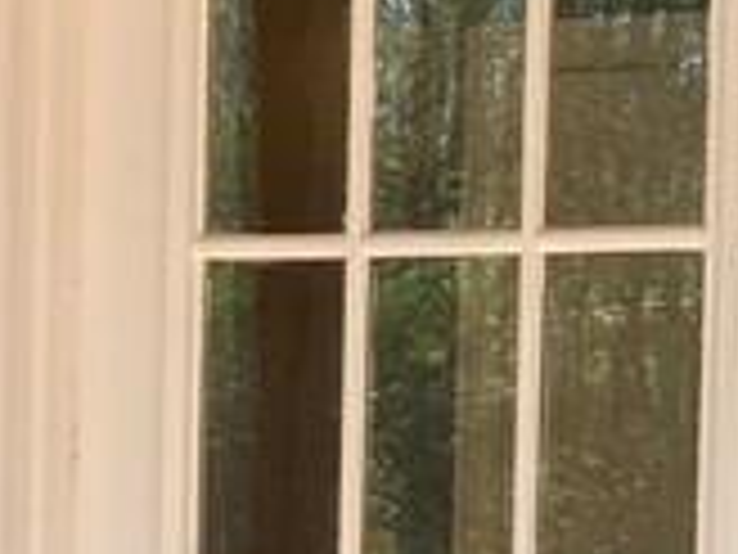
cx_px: -378
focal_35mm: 175
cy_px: 604
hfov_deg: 10.9
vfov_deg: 8.4
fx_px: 3731
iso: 32
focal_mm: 3.99
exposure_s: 1/120
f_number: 1.8
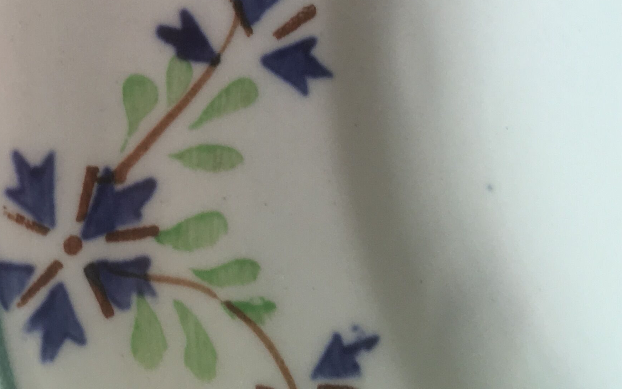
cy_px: -71
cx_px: -33
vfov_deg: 17.5
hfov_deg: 27.0
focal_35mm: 71
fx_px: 1203
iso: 32
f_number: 2.2
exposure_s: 1/50
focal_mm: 4.15
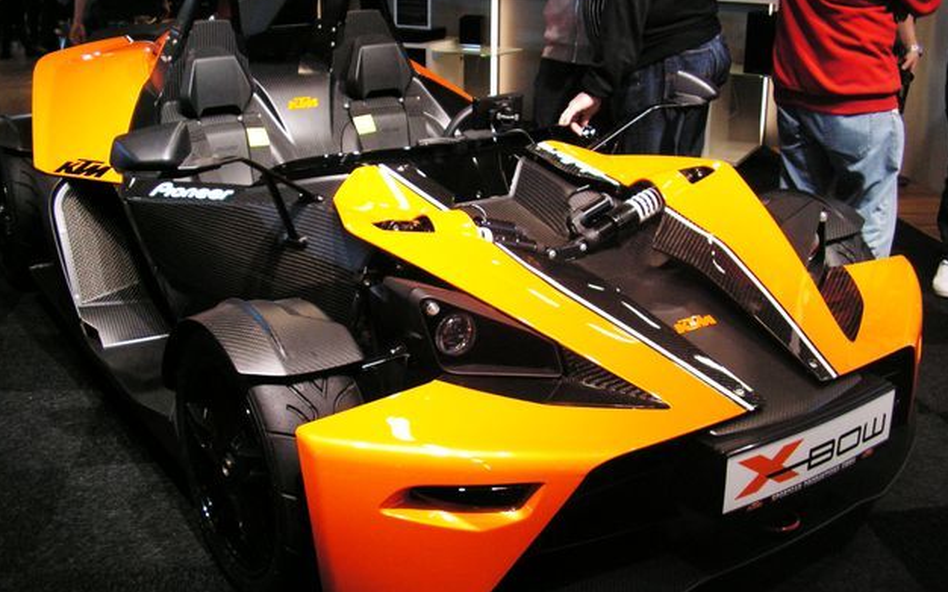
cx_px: 468
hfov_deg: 50.4
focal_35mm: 39
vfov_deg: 32.8
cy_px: 291
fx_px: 1007
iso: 100
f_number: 3.2
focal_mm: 6
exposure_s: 1/40
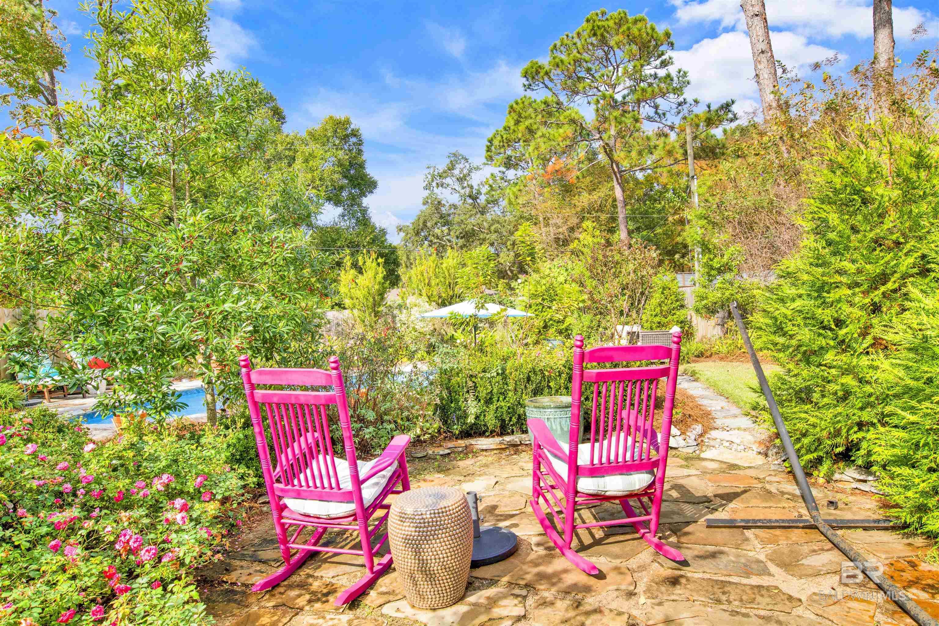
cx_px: 470
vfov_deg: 67.4
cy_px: 313
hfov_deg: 90.0
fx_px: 469
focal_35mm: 18
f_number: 11
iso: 200
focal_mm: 18
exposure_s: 1/100
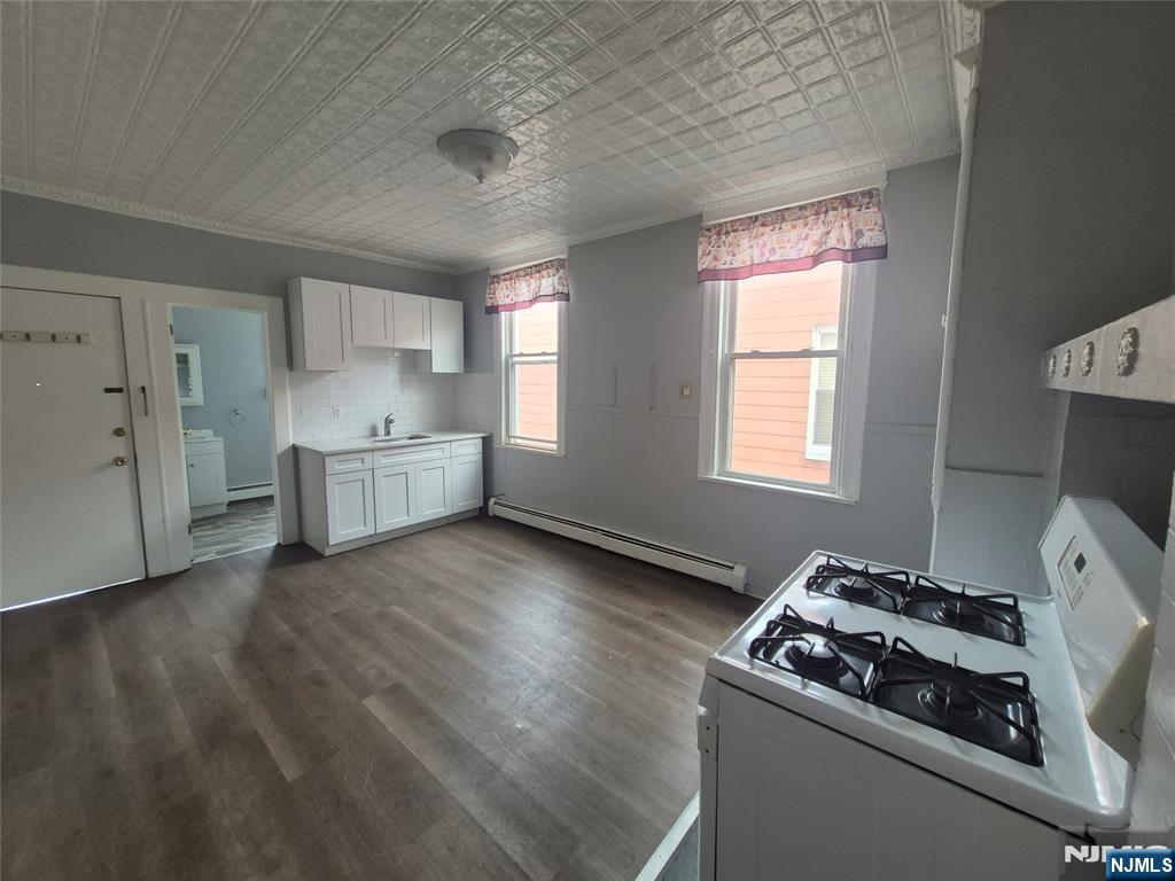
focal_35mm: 13
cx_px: 588
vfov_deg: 89.9
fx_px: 441
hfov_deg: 106.2
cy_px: 440
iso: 100
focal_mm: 1.74
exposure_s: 1/60
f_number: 2.2
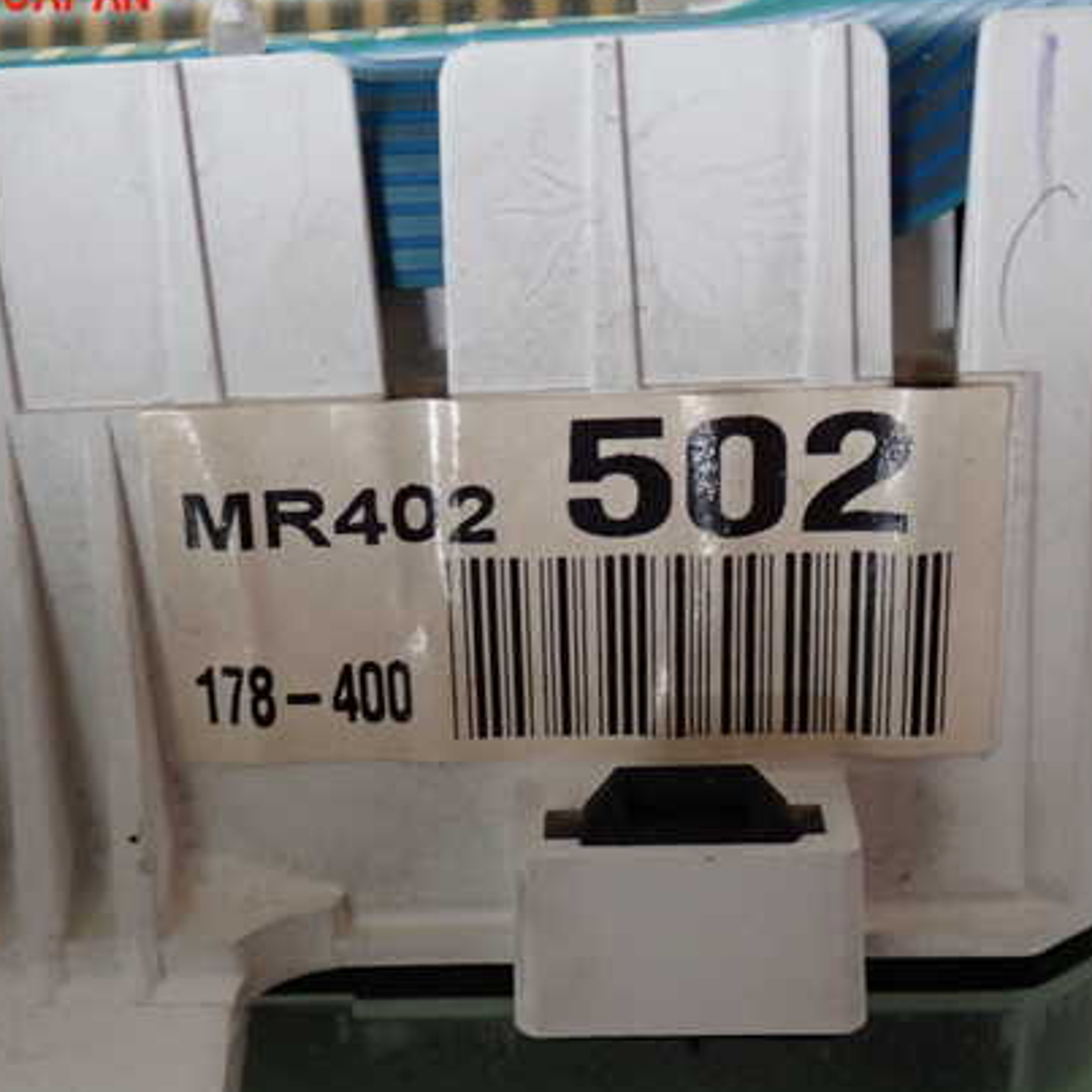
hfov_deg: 31.6
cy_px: 569
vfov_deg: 31.6
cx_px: 471
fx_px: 1927
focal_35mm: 54
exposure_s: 1/40
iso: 320
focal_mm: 7.31
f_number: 2.8
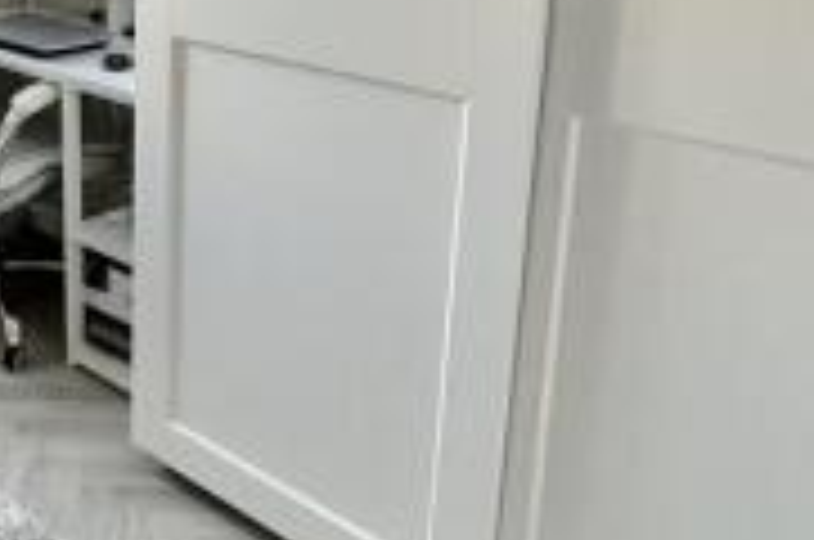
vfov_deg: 27.4
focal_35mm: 47
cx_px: 61
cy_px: 47
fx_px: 1061
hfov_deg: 38.7
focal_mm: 2.22
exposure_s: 1/93
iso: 320
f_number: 2.2
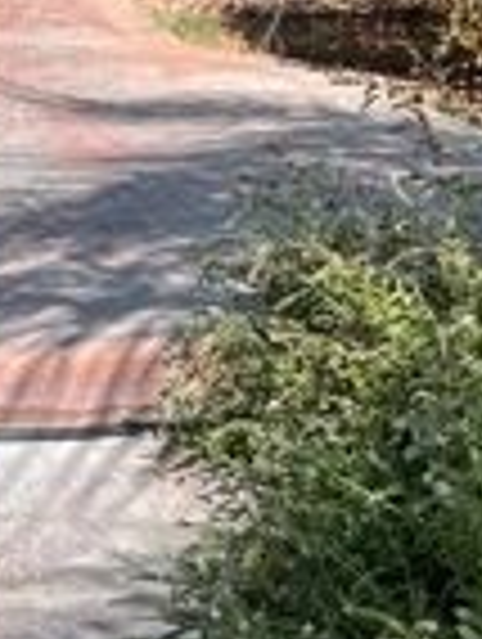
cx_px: -68
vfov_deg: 16.6
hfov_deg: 12.5
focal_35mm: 117
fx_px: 2166
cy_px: 50
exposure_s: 1/3257
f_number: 1.6
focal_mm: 5.1
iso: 32
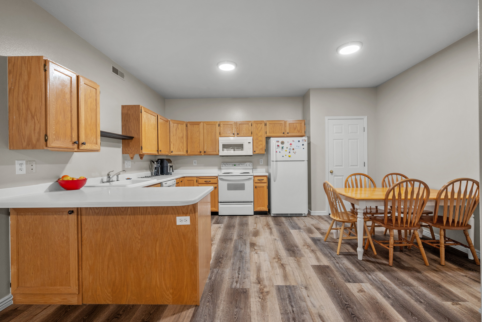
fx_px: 214
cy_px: 161
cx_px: 241
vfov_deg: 73.8
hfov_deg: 96.7
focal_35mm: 16
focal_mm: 16
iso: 500
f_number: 8
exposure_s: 1/1.25
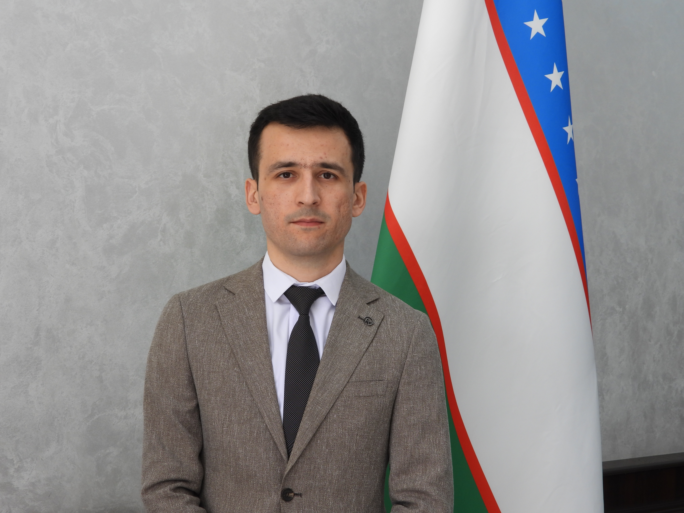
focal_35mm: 65
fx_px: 1284
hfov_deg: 29.8
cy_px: 256
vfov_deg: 22.6
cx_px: 342
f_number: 3.5
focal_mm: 11.7
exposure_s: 1/60
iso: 100
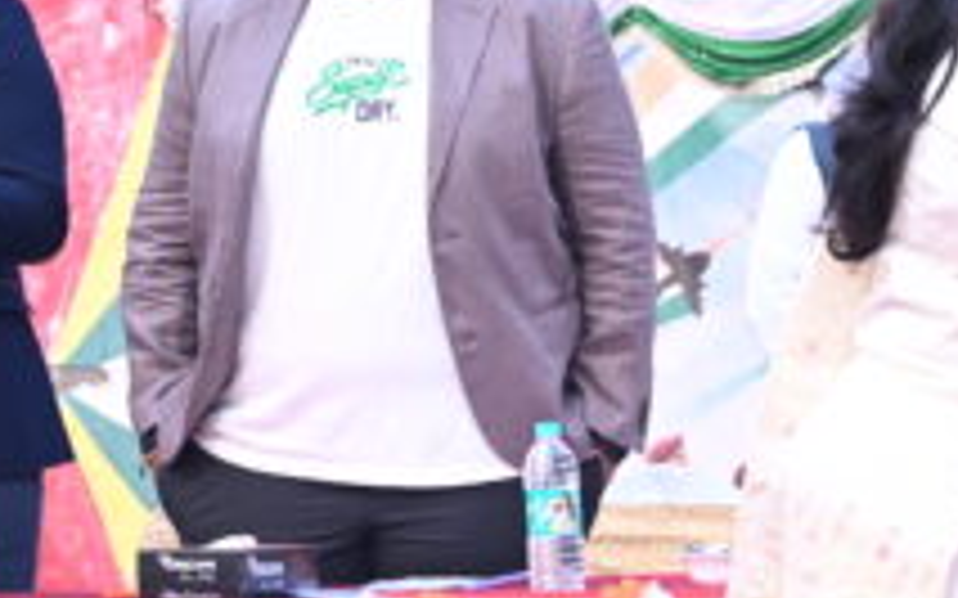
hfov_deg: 14.9
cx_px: 1700
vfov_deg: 10.6
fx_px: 3206
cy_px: 562
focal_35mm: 123
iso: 640
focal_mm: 33.5
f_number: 5
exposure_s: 1/125
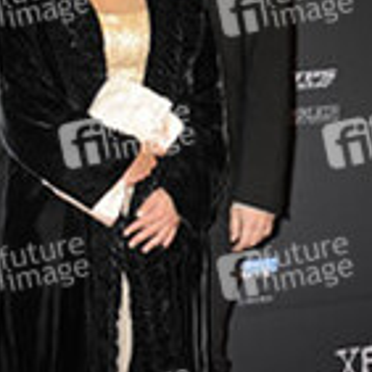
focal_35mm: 122
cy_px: 71
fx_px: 1483
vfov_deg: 14.2
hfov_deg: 13.4
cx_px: -207
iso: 640
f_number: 7.1
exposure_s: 1/160
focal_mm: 45
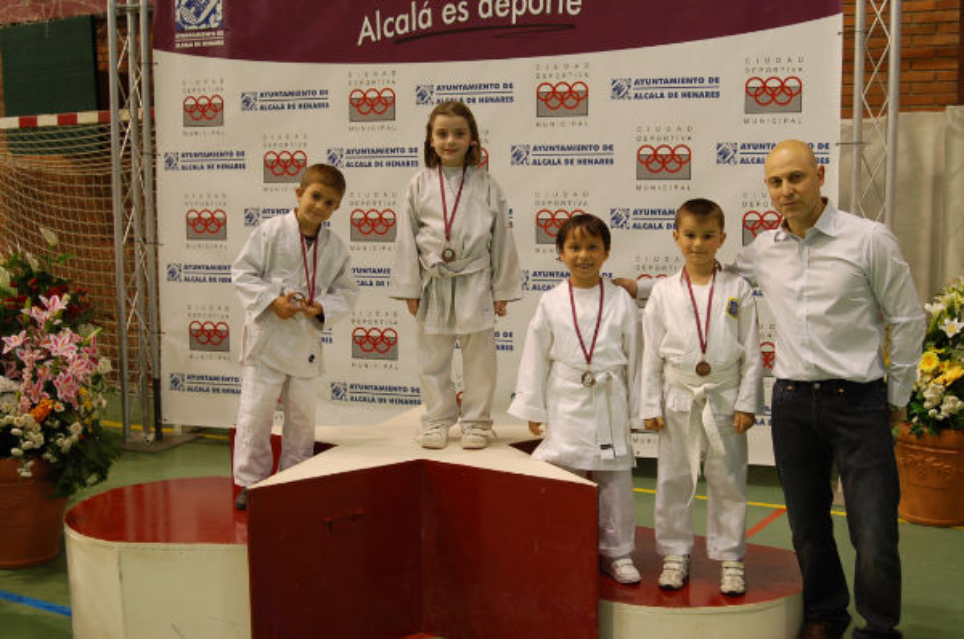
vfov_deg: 31.8
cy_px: 320
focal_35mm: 42
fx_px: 1123
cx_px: 482
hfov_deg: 46.5
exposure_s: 1/40
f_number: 3.5
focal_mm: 28
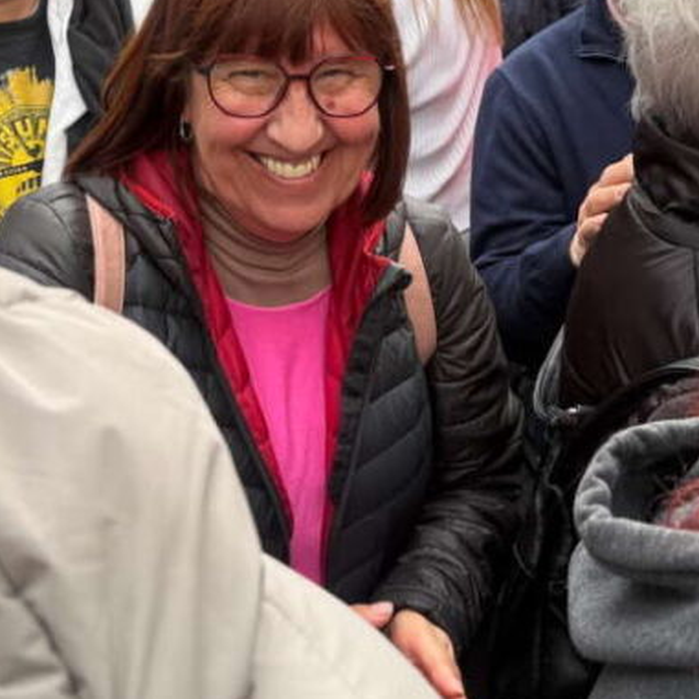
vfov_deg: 29.4
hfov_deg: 30.0
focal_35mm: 57
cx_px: 319
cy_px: 138
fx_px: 1302
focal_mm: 6.76
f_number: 1.78
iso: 80
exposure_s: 1/532
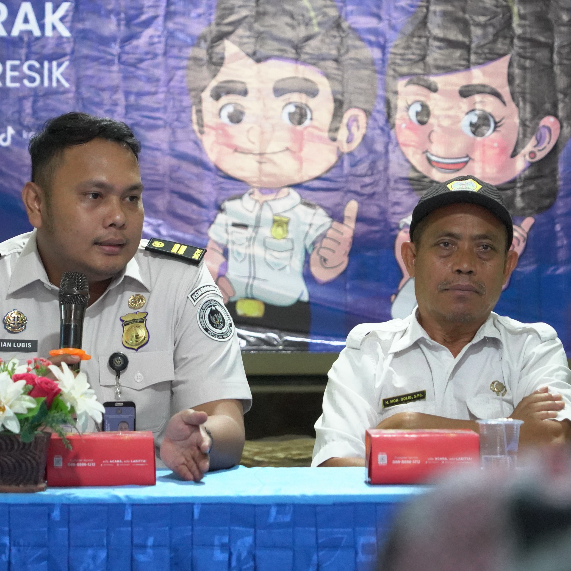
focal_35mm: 209
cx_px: 137
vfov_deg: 8.4
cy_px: 237
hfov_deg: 8.4
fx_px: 3900
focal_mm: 132
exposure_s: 1/100
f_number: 6.3
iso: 8000
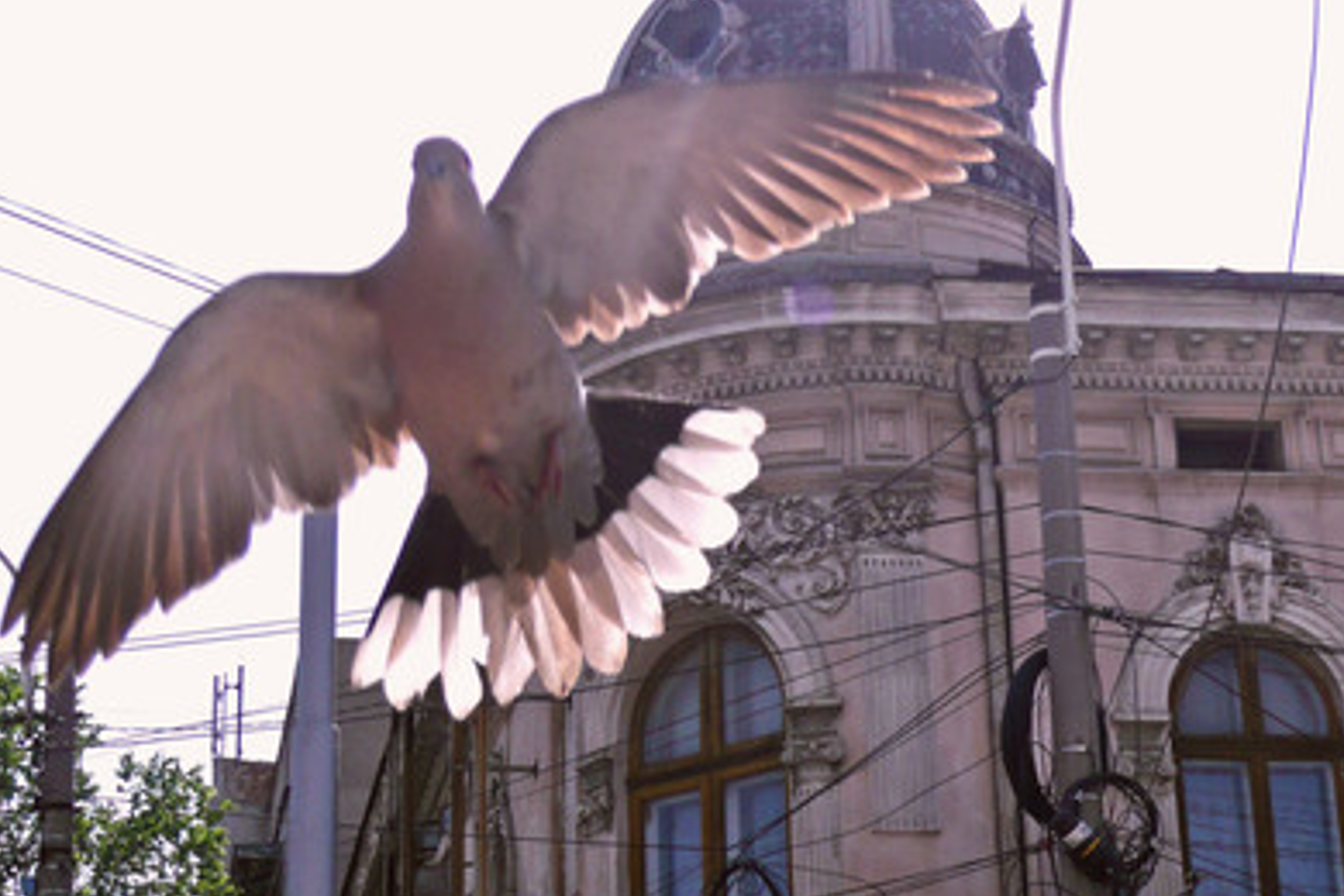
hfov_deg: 25.3
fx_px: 2986
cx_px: 758
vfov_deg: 17.0
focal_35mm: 80
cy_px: 572
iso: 100
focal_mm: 8.2
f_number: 4.2
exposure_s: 1/1000
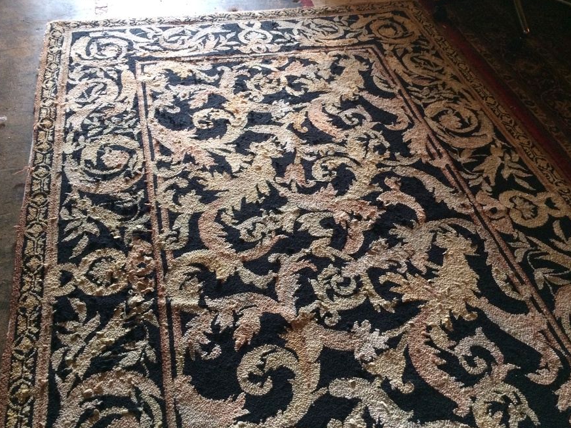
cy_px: 217
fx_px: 511
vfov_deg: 45.4
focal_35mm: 31
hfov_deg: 58.4
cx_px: 286
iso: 320
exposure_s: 1/17
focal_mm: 4.12
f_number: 2.2
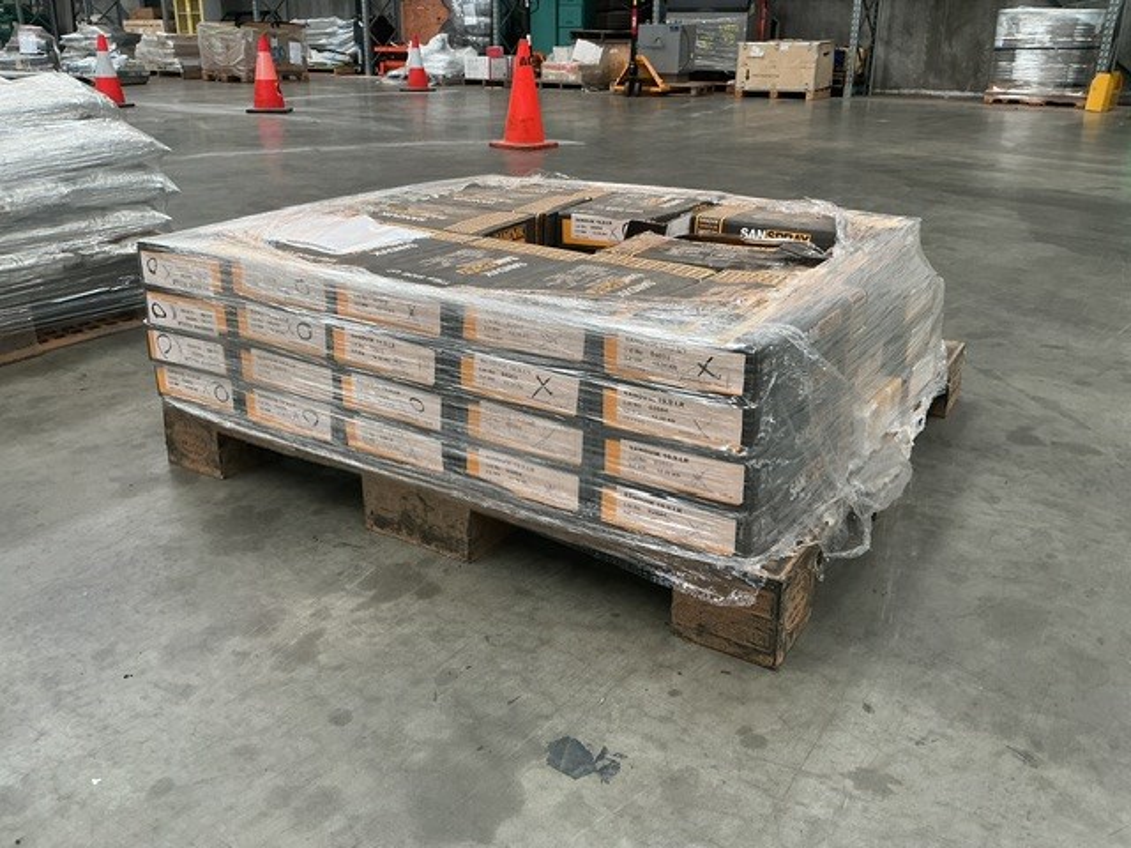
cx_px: 566
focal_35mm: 29
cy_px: 424
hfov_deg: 61.7
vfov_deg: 48.2
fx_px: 948
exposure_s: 1/120
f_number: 1.8
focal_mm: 3
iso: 50
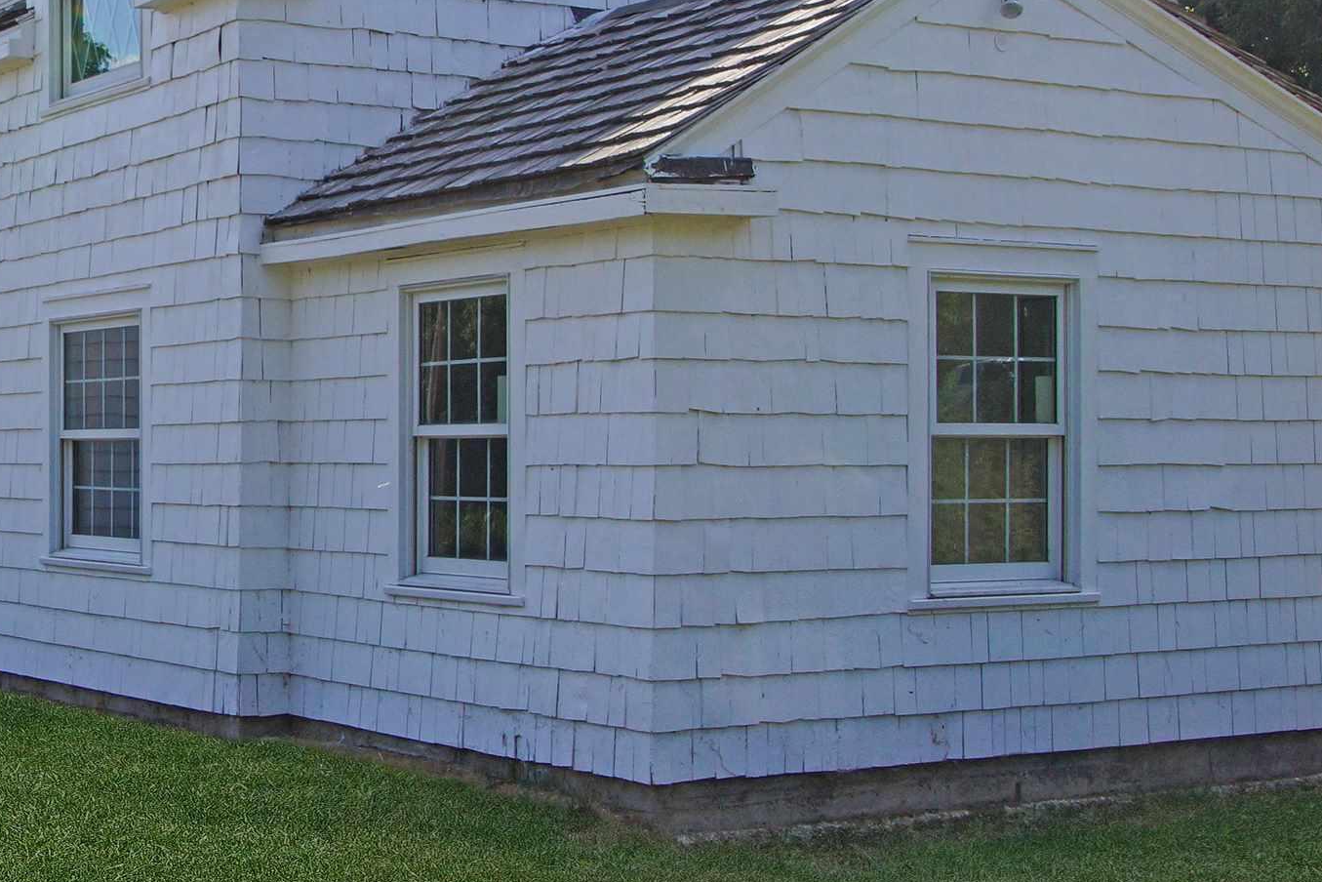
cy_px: 200
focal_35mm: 68
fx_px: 2497
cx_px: 2
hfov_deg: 27.9
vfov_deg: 19.9
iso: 100
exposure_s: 1/160
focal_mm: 20
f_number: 13
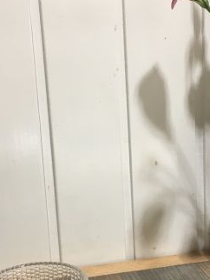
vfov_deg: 30.6
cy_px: 177
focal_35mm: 63
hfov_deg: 23.3
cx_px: 113
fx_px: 509
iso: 64
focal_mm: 4.15
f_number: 2.2
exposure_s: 1/33
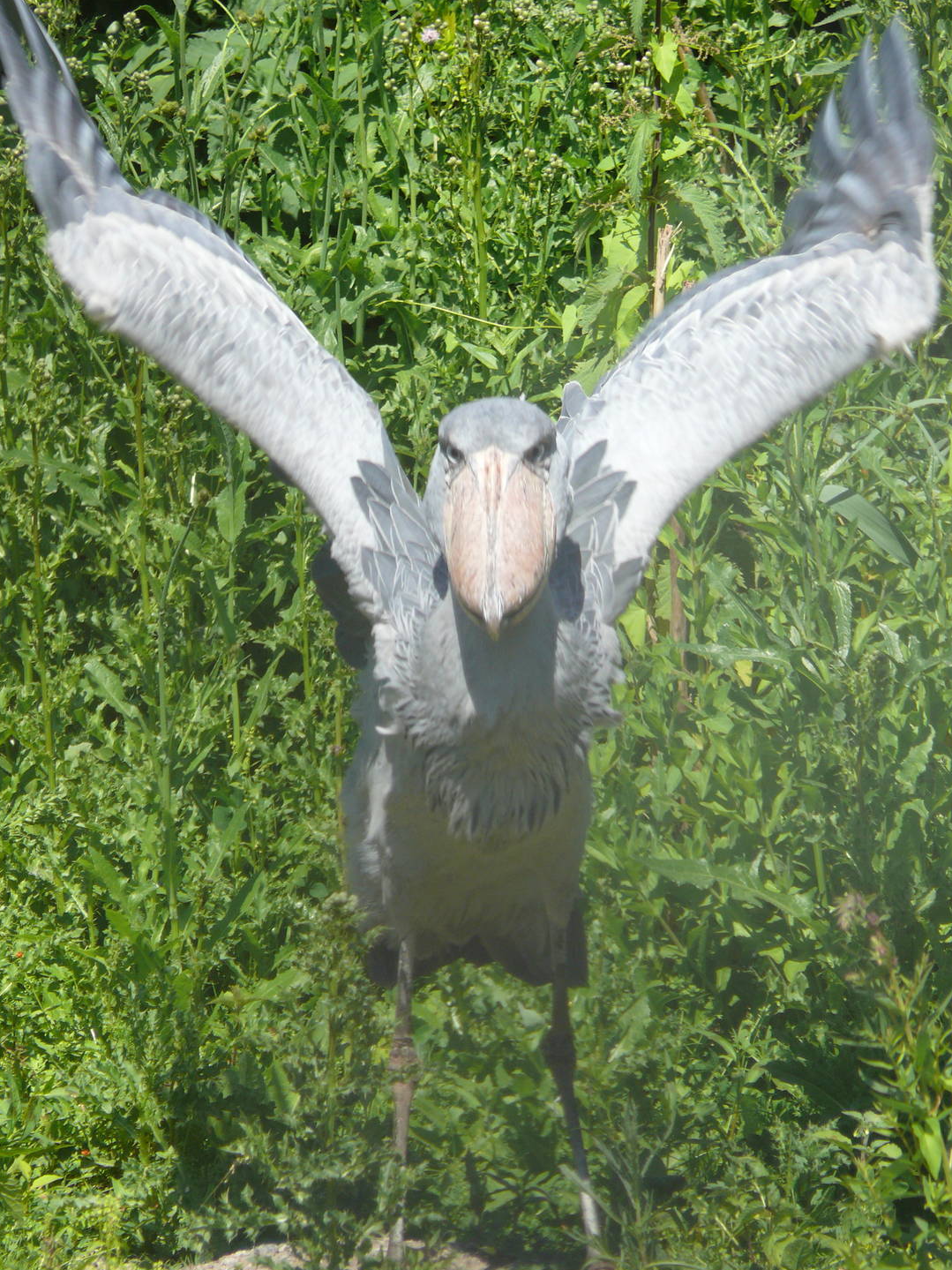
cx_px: 459
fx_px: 17127
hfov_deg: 3.2
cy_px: 634
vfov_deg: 4.2
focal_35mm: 467
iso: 100
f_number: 5.6
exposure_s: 1/320
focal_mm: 88.8
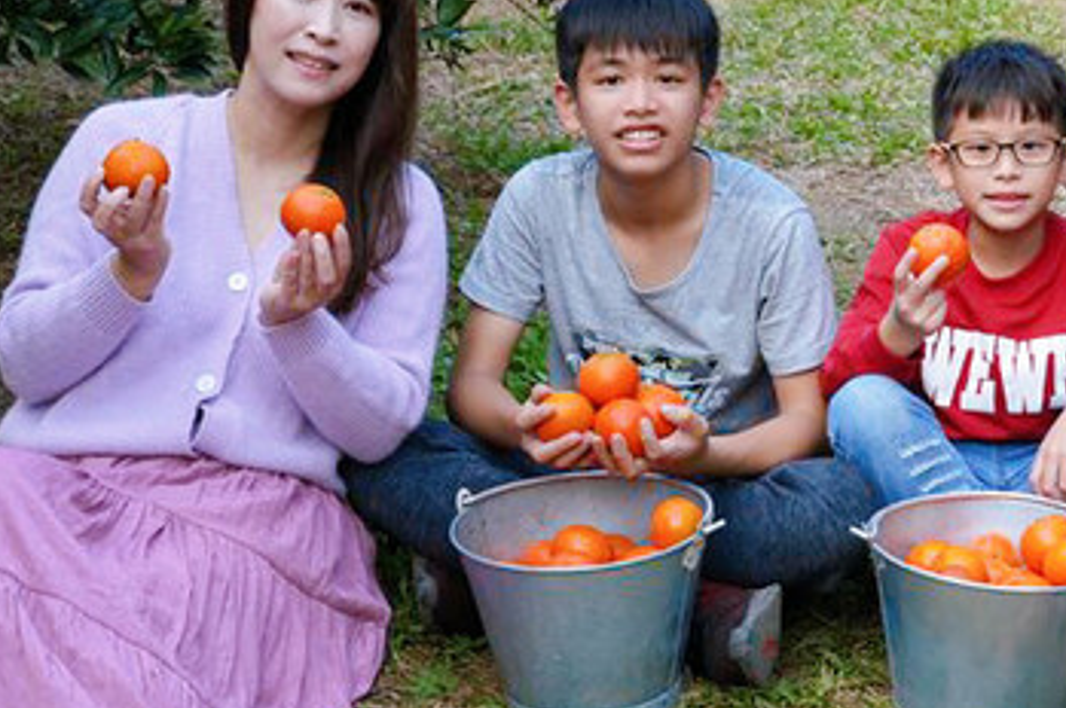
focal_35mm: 95
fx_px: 2810
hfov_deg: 21.2
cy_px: 3
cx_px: 864
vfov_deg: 14.2
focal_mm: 39
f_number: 7.1
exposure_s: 1/125
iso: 320
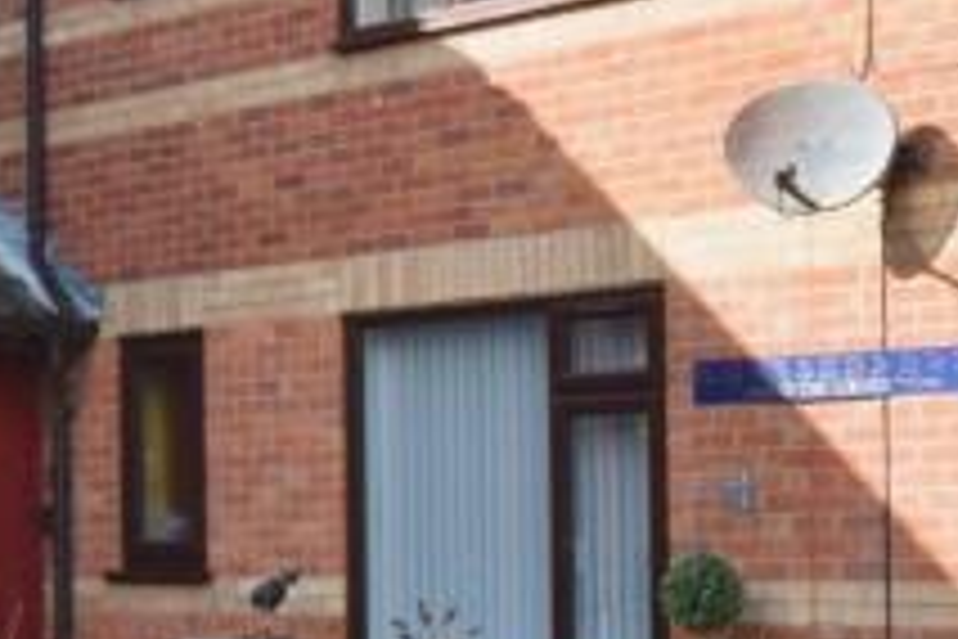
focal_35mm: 108
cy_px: 434
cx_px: 202
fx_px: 2885
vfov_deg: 12.6
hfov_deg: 18.7
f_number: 16
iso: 1000
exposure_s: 1/250
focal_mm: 15
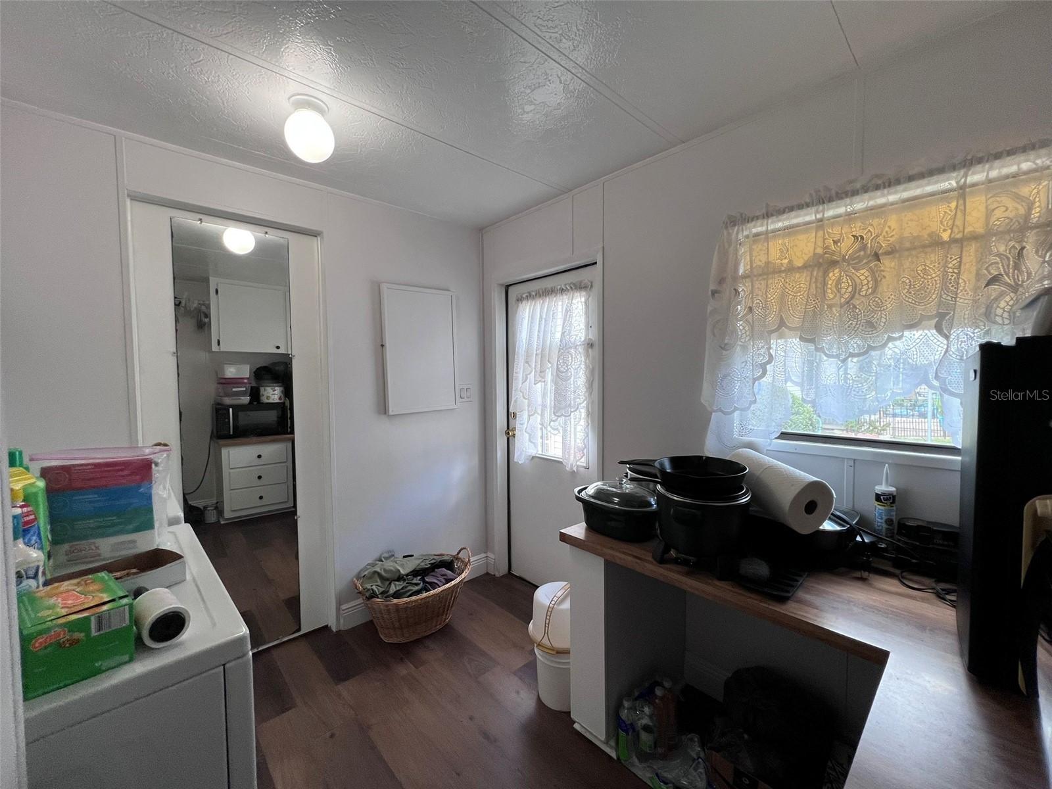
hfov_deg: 106.2
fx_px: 395
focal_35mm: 13
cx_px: 526
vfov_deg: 89.9
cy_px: 394
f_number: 1.8
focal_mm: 1.57
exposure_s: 1/120
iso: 100
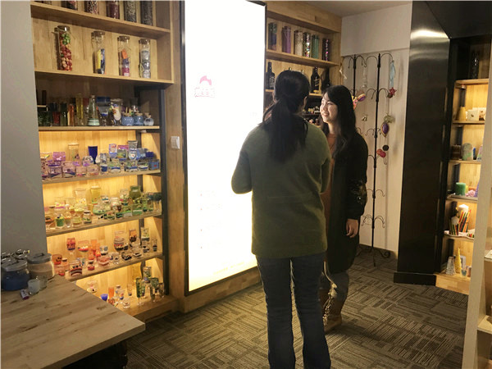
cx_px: 246
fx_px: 398
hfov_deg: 63.4
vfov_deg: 49.7
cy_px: 184
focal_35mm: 28
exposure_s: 1/25
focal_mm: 3.99
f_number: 1.8
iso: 32
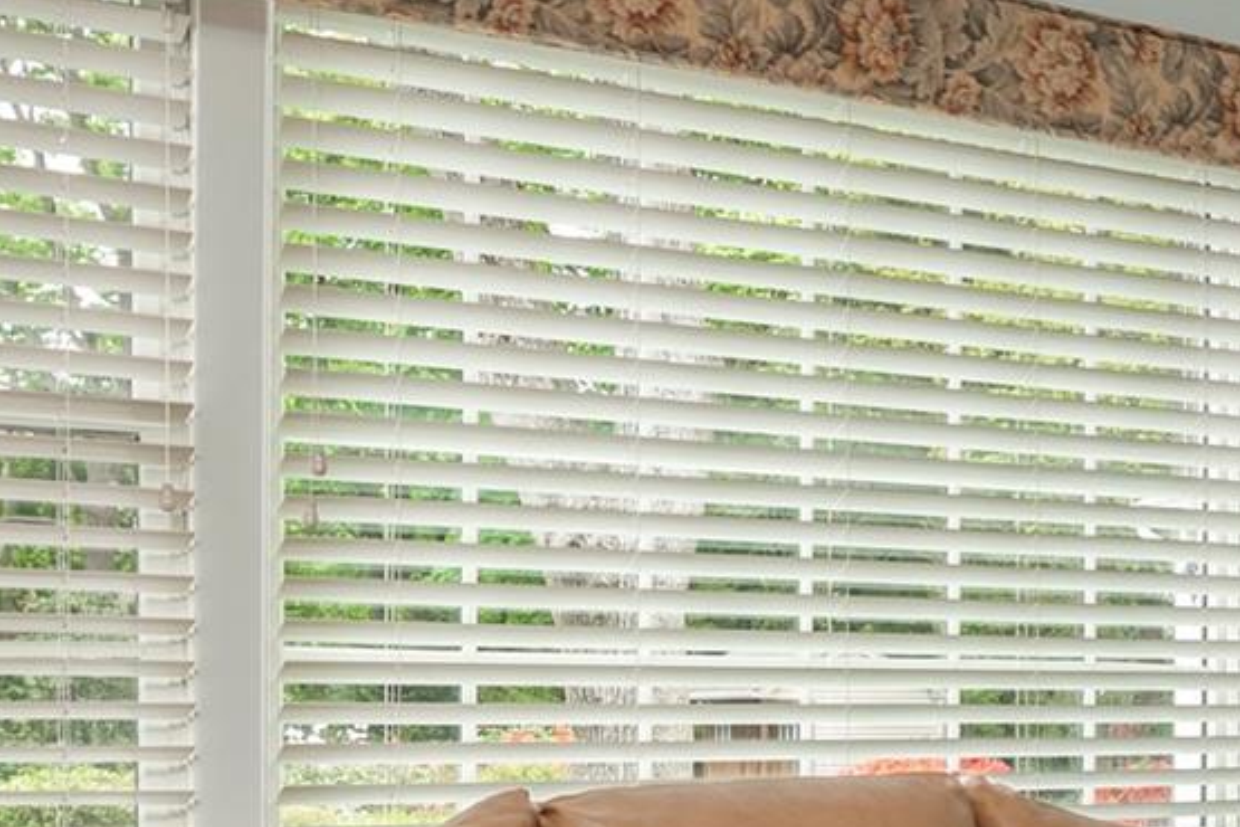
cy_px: 734
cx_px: 981
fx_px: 2096
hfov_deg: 32.1
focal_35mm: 61
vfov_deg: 21.8
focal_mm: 16.5
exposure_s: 1/6
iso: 800
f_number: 8
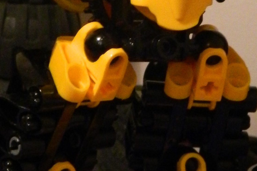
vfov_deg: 4.8
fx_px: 2027
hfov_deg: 7.3
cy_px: -19
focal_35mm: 284
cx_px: 132
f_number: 4
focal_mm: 12.6
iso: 400
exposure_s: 1/20
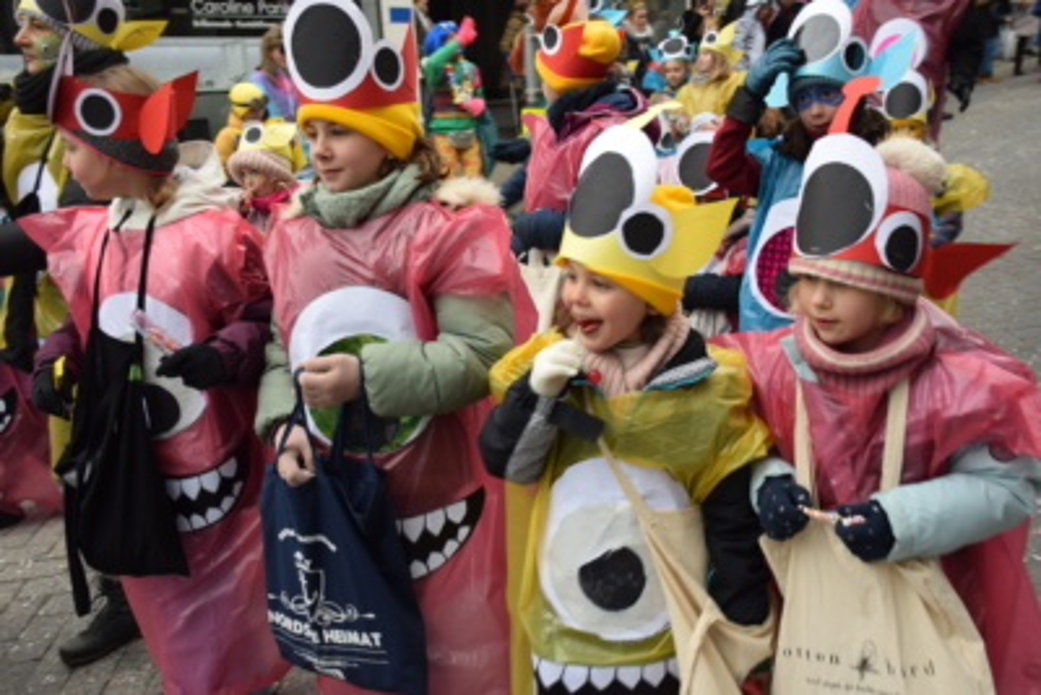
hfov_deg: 55.1
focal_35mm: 34
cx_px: 520
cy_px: 348
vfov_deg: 38.4
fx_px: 998
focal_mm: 23
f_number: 4
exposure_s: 1/80
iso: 400
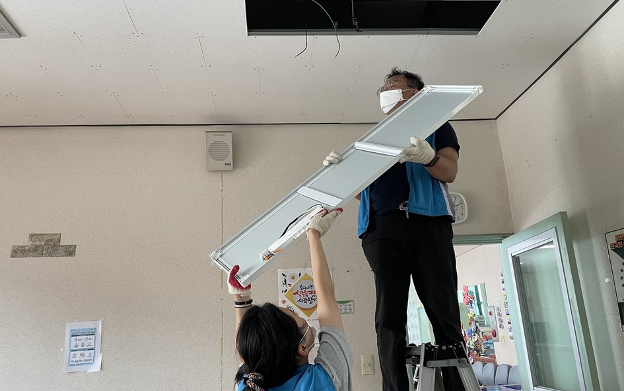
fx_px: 476
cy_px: 216
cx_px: 315
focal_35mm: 28
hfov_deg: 66.5
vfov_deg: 44.5
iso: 125
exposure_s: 1/66
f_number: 1.6
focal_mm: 4.2
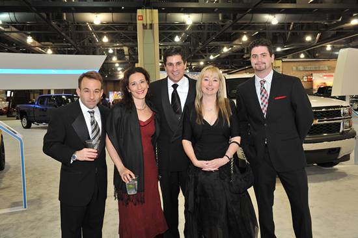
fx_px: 318
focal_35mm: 32
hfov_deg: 58.7
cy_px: 119
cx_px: 179
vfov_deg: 41.1
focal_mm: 32
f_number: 5.6
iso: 1600
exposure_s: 1/160
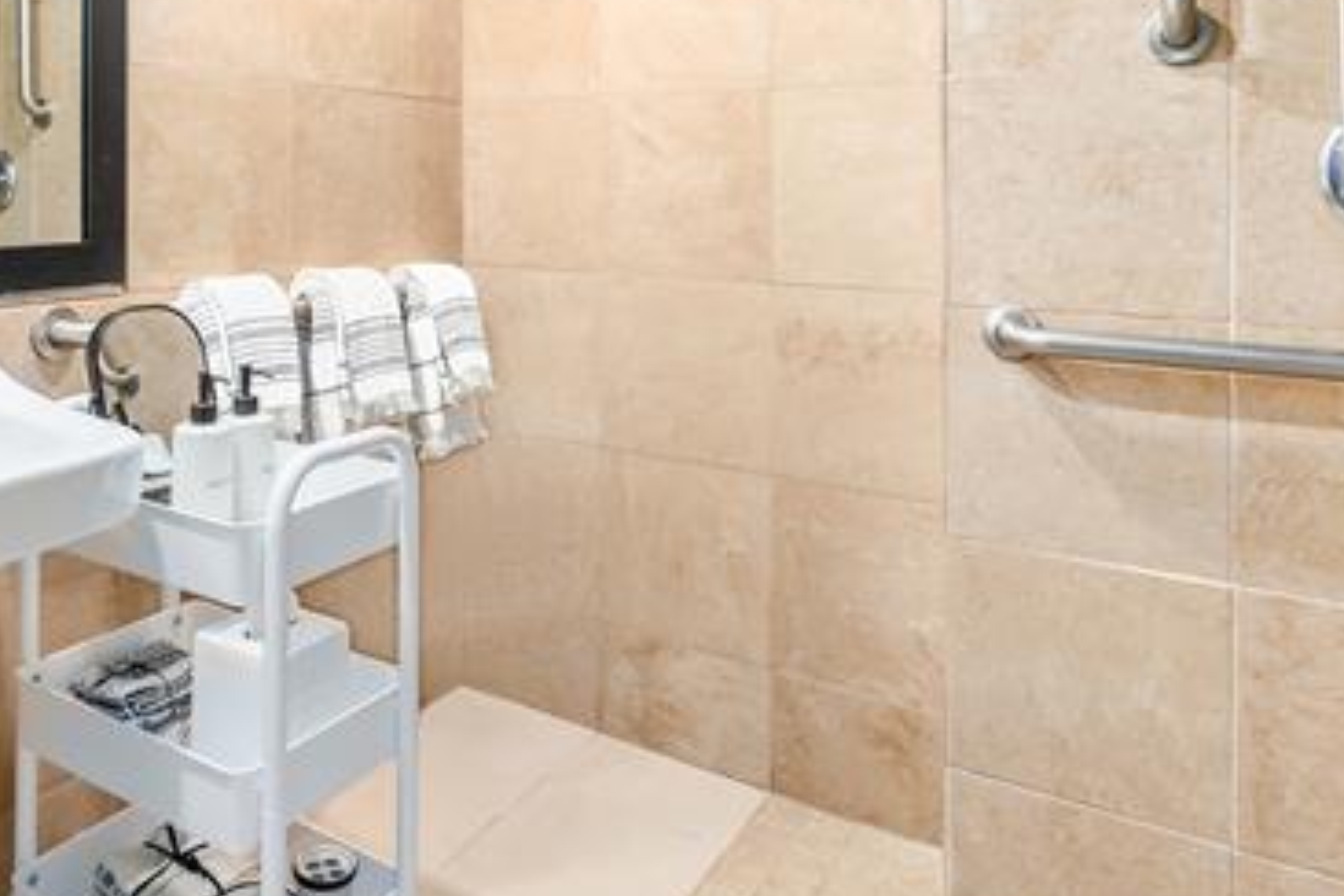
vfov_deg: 44.5
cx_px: 433
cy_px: 200
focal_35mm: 28
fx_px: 1045
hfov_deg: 63.6
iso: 320
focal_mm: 16
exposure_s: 1/5
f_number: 6.3
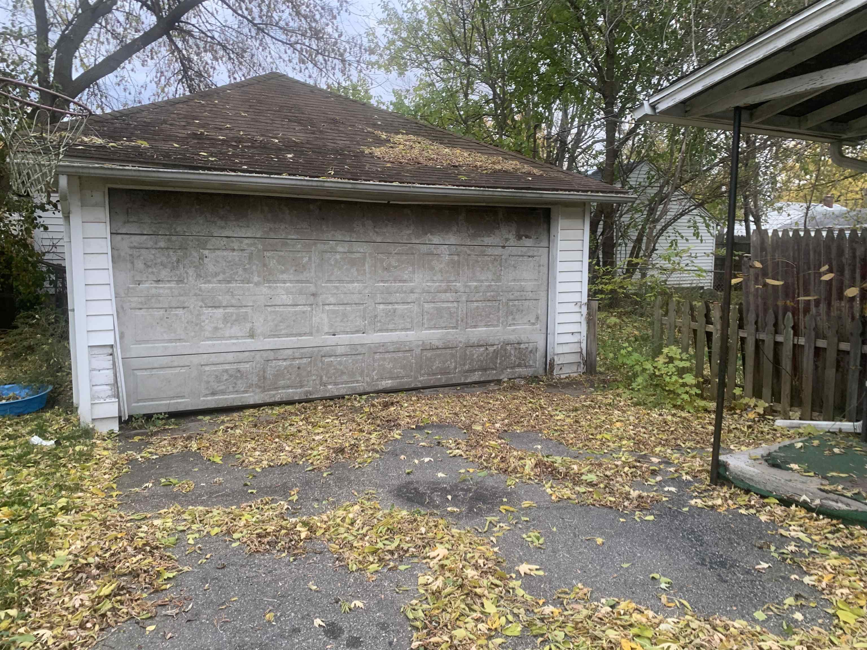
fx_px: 651
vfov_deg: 53.1
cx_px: 434
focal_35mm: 26
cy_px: 325
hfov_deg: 67.3
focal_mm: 4.25
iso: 100
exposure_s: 1/80
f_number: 1.8
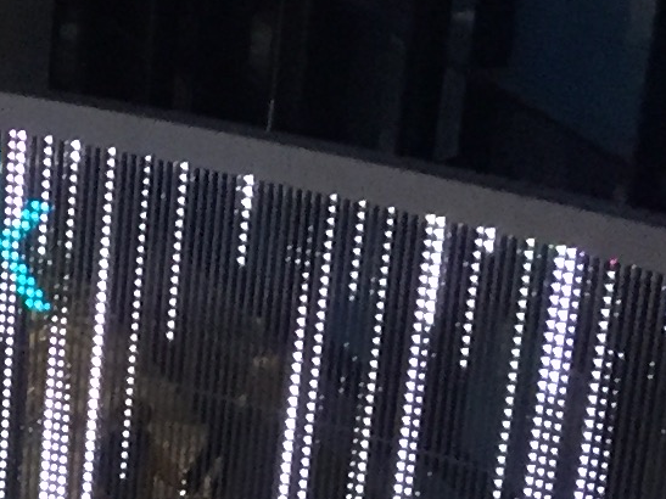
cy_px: 1150
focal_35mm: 173
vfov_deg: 8.0
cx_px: -586
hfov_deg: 10.6
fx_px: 3328
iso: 250
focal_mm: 4.15
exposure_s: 1/25
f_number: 2.2
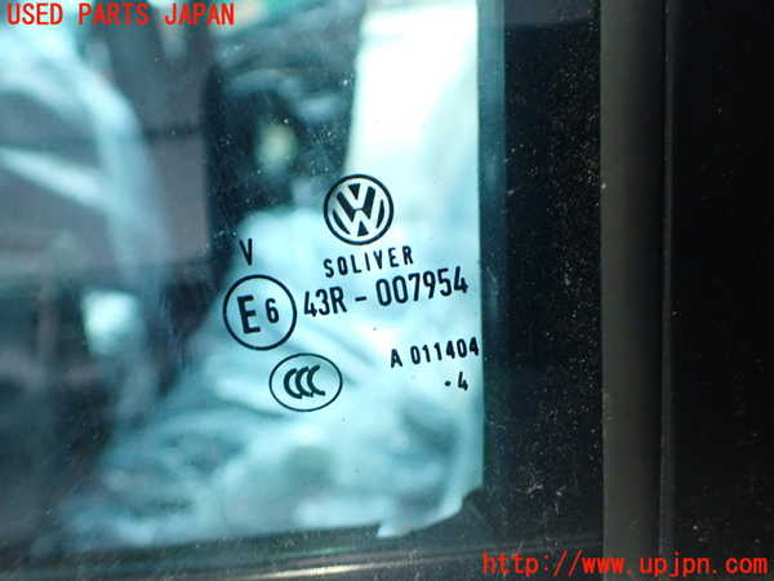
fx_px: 671
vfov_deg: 46.8
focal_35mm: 30
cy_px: 290
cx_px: 387
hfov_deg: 60.0
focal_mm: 5.4
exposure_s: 1/80
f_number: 2.3
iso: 800
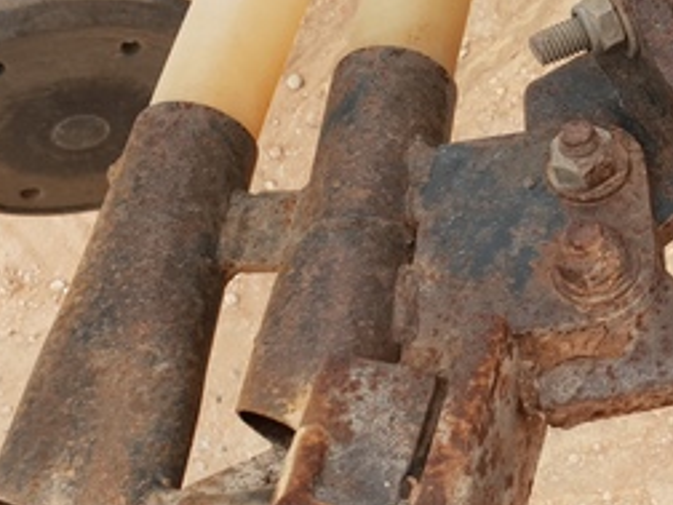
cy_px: 207
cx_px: 799
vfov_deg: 21.6
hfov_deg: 25.7
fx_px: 1322
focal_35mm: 68
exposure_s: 1/120
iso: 50
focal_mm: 4.3
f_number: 2.4
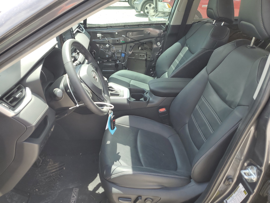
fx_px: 203
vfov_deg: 53.1
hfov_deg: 67.3
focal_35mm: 26
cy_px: 102
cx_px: 135
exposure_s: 1/417
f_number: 1.5
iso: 50
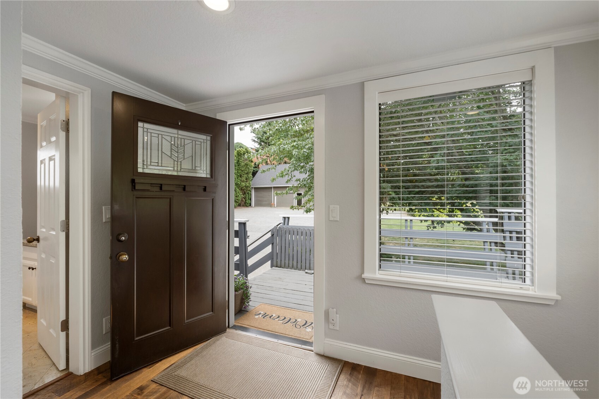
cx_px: 300
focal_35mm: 15
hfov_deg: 100.4
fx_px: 250
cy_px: 200
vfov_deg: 77.3
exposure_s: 1/250
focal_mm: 10
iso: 800
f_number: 8
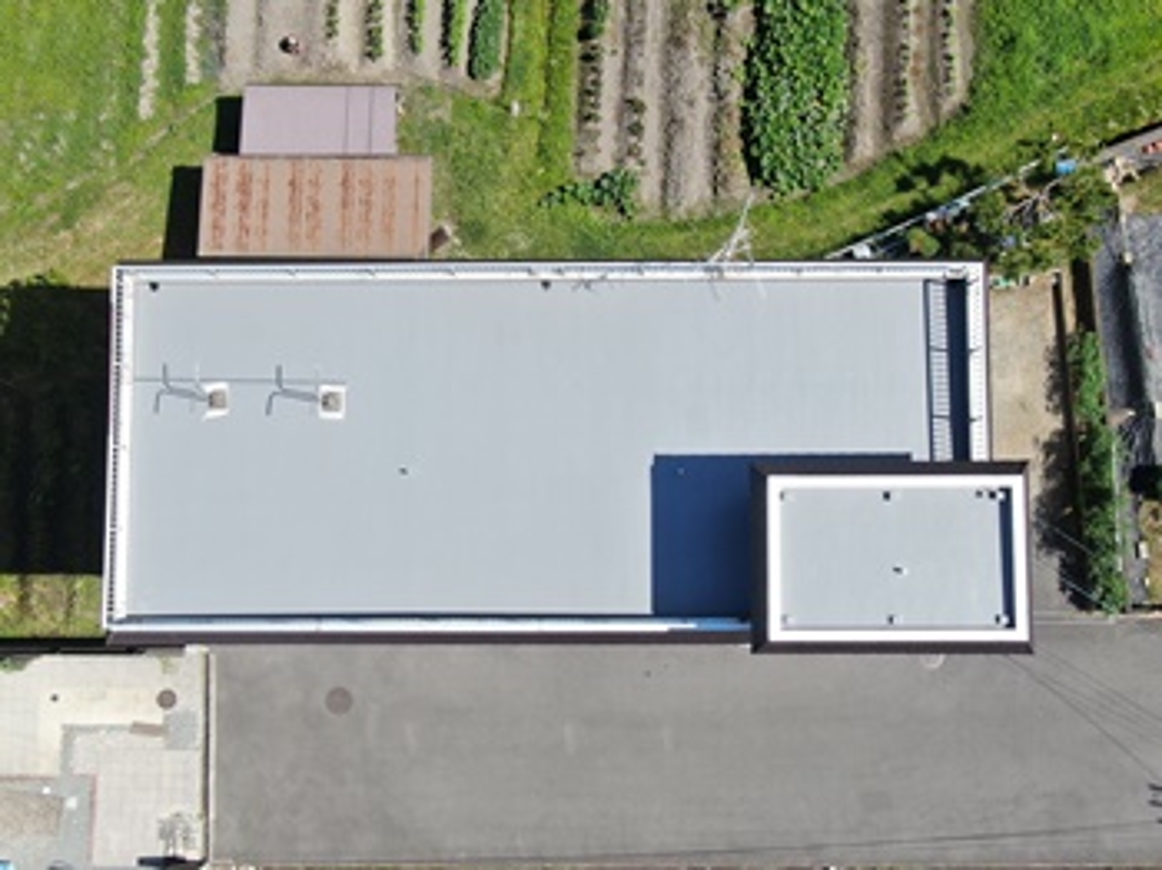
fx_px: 1006
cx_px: 581
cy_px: 435
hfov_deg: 60.0
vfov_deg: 46.7
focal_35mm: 30
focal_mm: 5.22
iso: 100
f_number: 3.1
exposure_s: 1/1000
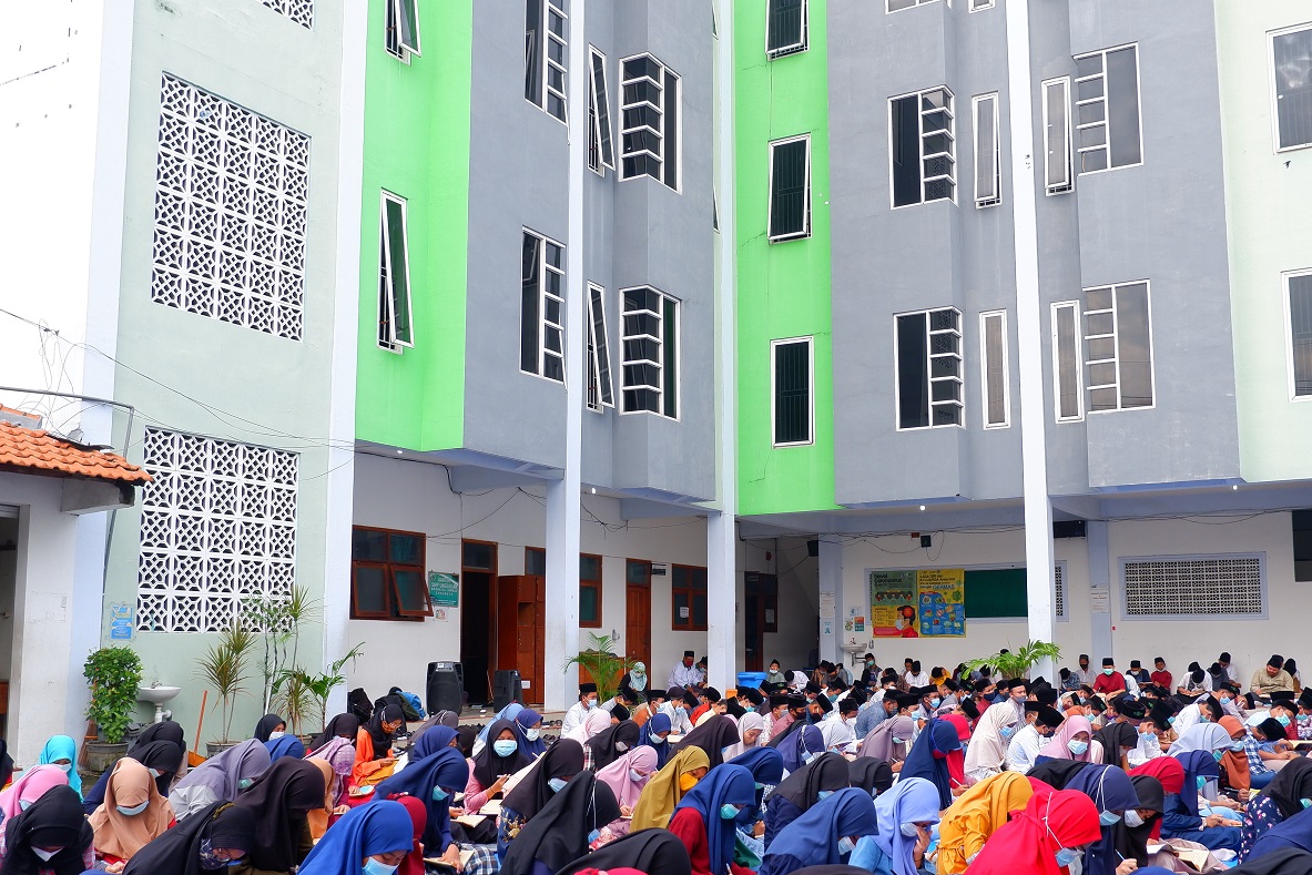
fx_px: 1276
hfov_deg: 54.4
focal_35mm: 35
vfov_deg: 37.8
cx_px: 694
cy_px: 501
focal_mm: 15
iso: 200
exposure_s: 1/450
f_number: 3.5
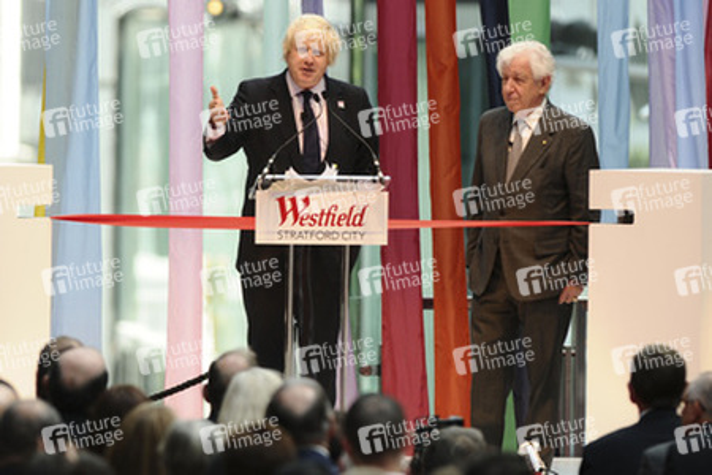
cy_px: 238
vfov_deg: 3.1
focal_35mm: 450
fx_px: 8899
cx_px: 356
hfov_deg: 4.6
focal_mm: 300
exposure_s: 1/500
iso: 320
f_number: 4
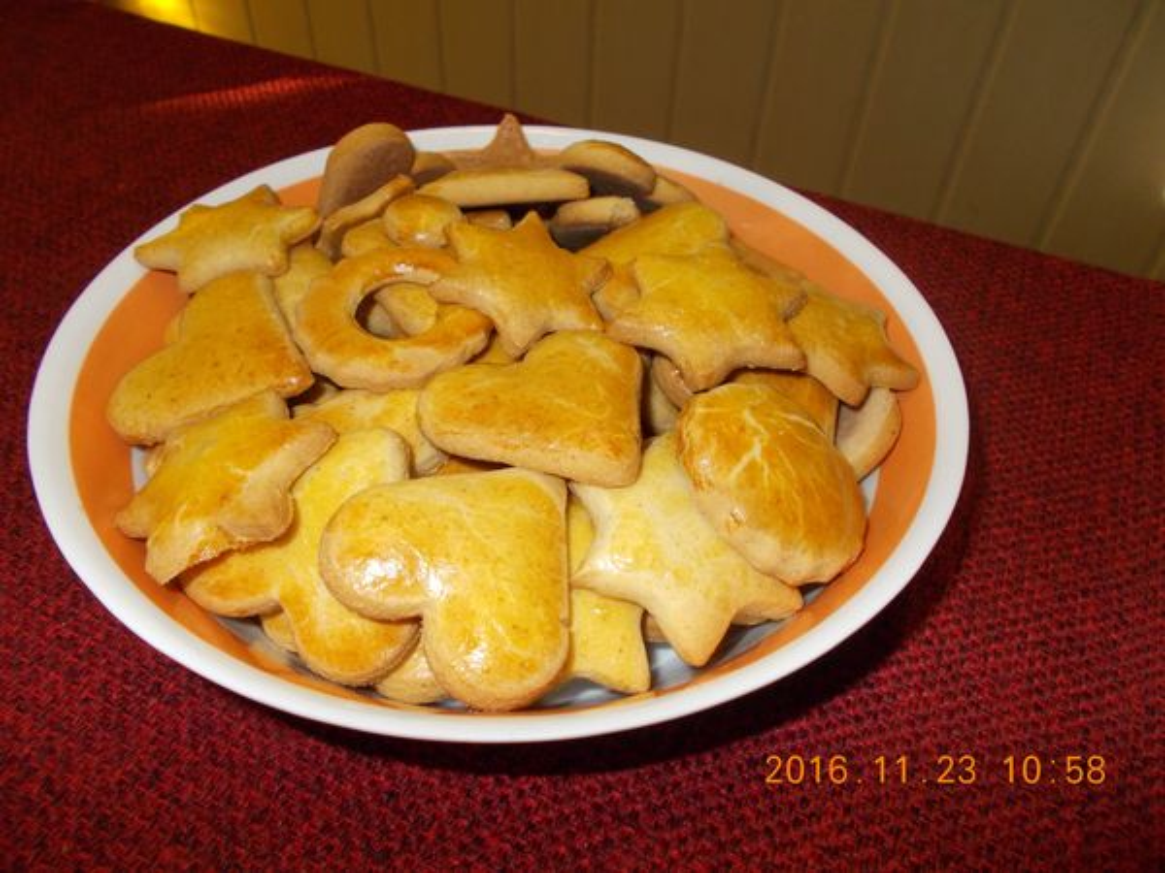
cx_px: 582
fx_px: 875
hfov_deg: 67.3
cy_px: 436
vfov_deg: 53.1
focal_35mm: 26
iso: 200
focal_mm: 4.6
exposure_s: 1/25
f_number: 3.2
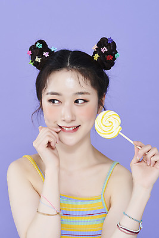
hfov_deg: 13.1
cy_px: 119
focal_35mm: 105
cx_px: 80
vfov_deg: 19.4
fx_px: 695
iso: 64
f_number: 11
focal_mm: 105
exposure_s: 1/125
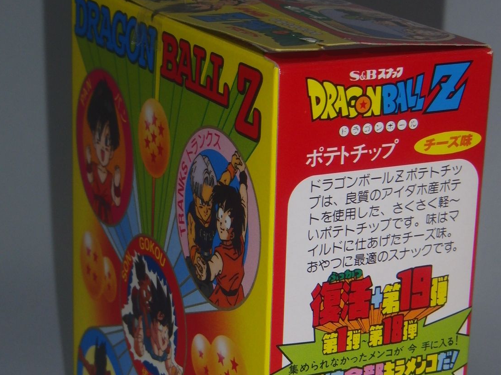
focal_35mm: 96
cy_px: 310
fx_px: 1389
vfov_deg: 15.3
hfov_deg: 20.4
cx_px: 271
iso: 100
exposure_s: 1/50
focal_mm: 11.6
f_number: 4.4
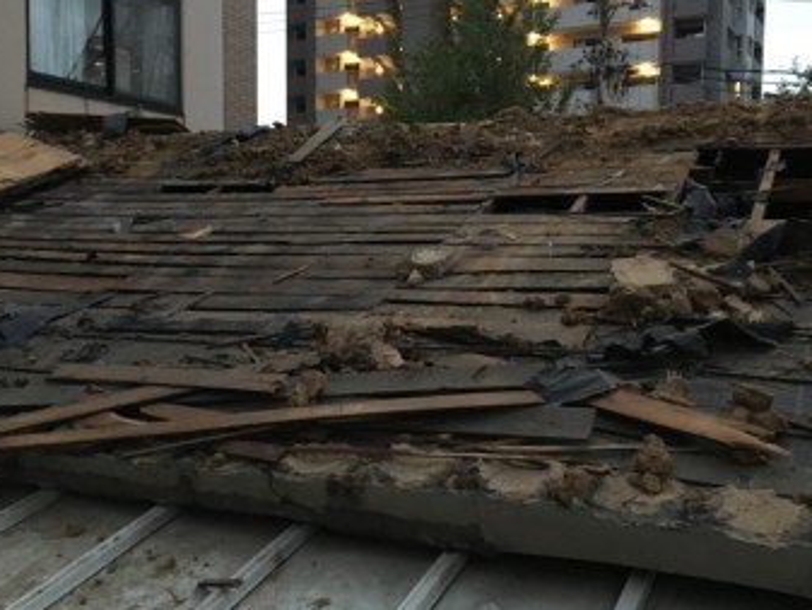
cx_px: 463
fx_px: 868
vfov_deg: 38.7
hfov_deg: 50.0
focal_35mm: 37
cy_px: 288
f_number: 2.2
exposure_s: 1/15
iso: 500
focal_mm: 4.15
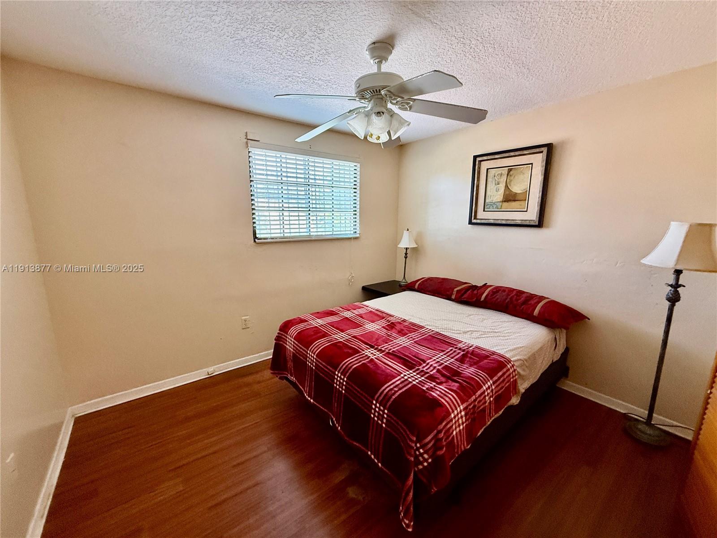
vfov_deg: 85.7
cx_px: 358
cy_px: 269
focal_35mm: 14
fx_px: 290
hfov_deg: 102.1
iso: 400
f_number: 2.2
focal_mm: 2.22
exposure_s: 1/60
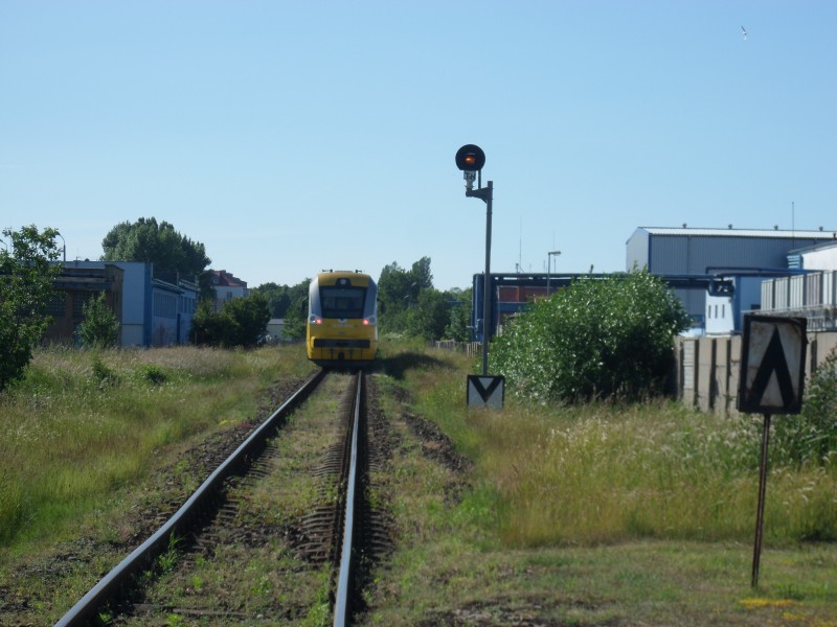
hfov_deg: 18.7
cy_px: 314
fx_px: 2539
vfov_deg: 14.1
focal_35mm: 105
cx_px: 418
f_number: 5.3
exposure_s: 1/350
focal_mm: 17.7
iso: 80
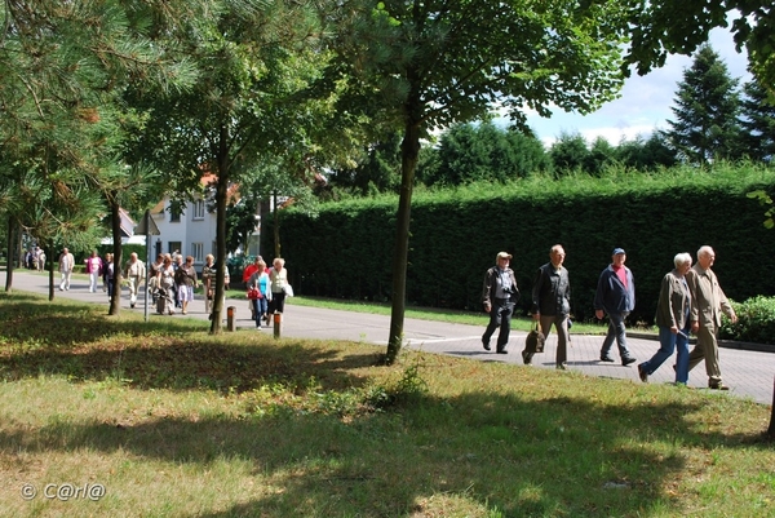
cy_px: 259
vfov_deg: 31.9
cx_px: 388
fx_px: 905
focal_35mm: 42
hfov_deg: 46.4
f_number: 6.3
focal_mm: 28
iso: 100
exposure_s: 1/160
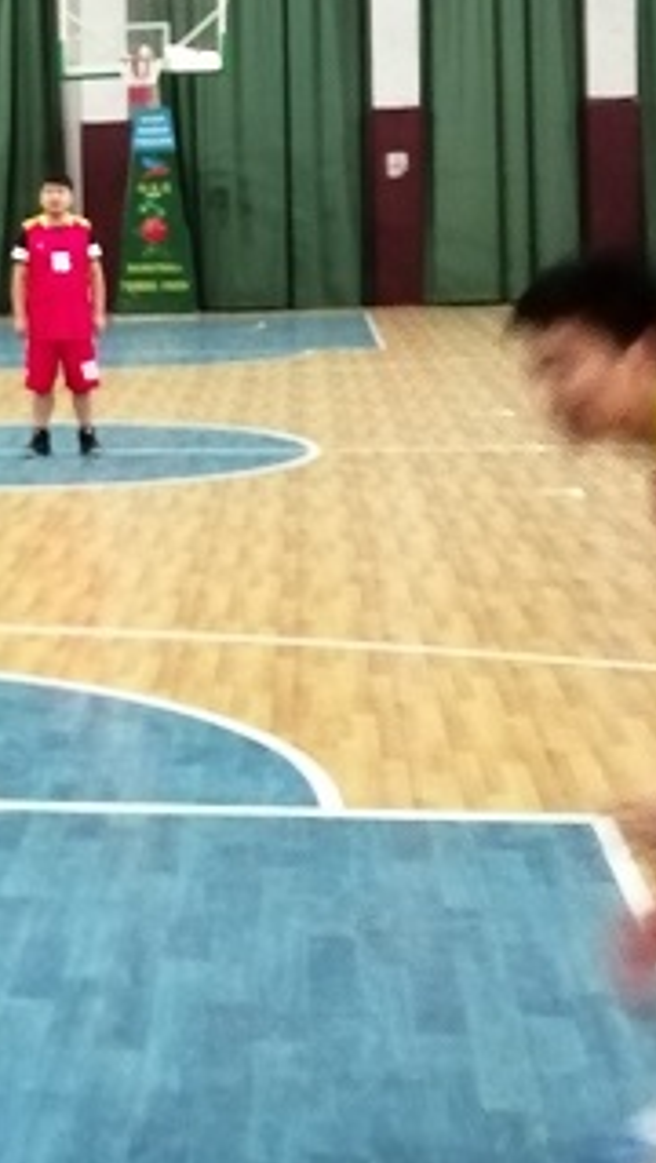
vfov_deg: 29.5
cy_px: 379
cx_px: -281
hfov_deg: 15.9
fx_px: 2190
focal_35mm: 71
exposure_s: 1/16.7
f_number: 1.8
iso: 640
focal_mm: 3.62
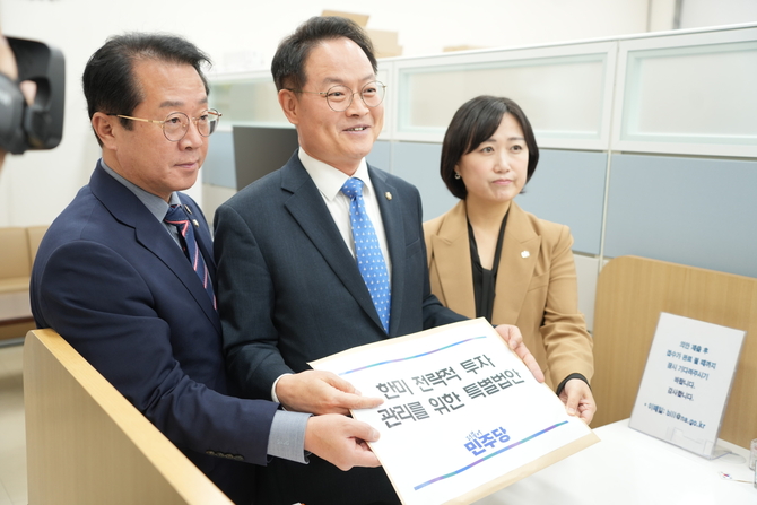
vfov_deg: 36.9
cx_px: 378
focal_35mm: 36
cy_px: 252
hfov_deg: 53.1
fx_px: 757
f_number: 3.2
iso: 400
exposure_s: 1/40
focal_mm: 36
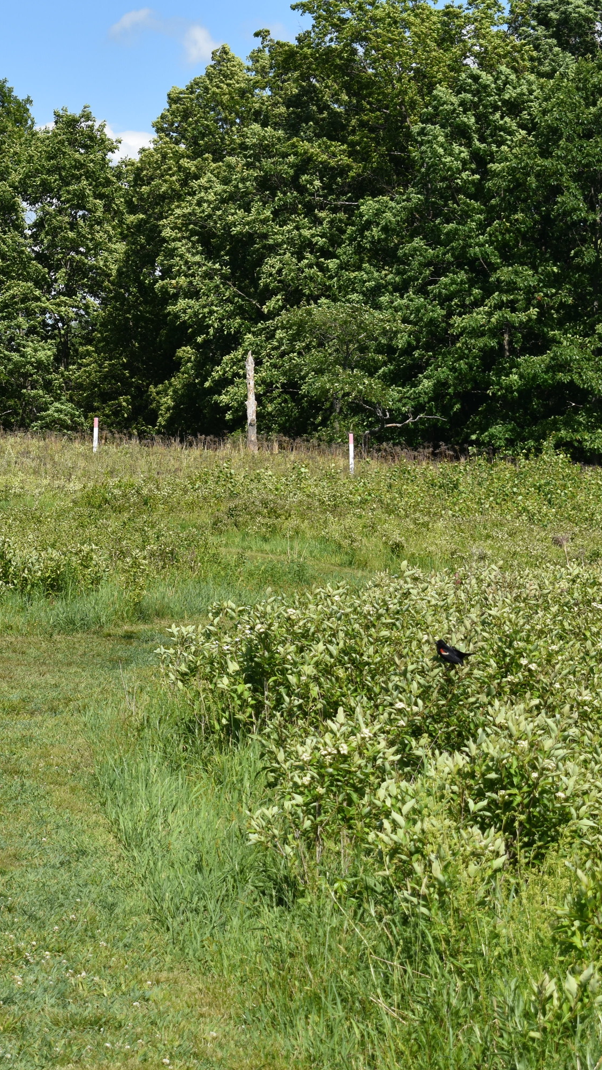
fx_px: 3683
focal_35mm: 130
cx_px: 129
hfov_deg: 9.3
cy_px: 535
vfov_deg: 16.5
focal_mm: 55
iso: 180
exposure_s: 1/500
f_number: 8
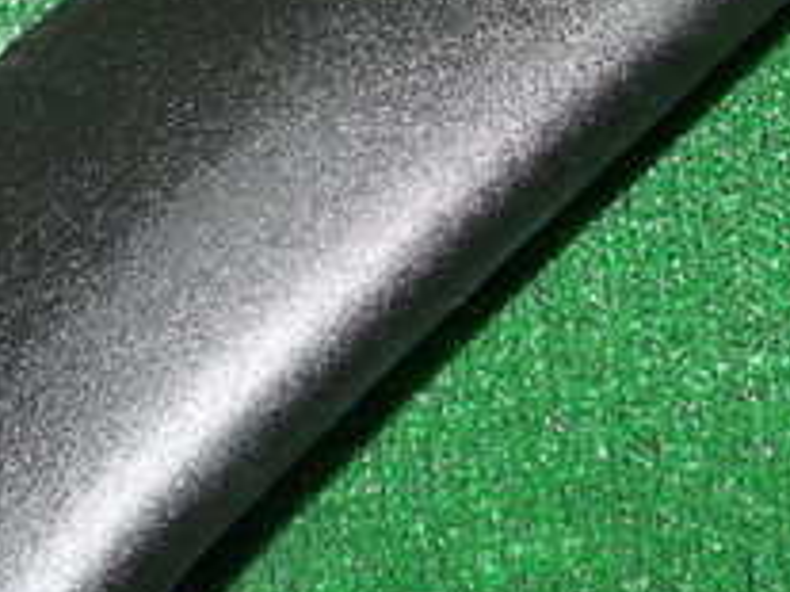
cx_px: 580
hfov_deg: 22.3
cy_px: -115
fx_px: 1984
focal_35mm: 87
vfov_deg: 16.3
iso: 800
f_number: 6.3
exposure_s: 1/30
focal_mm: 5.4
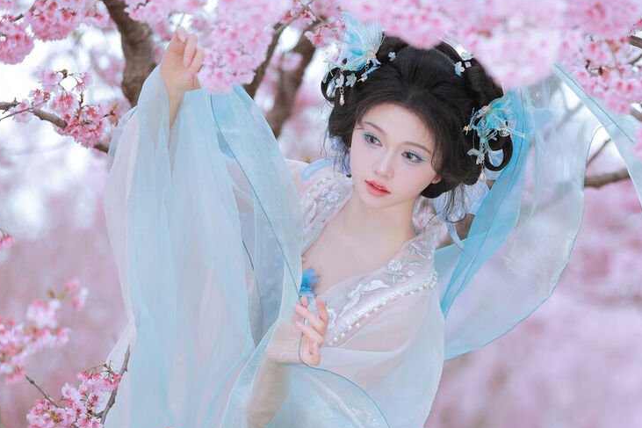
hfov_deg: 10.6
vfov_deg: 7.1
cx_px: 448
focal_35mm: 194
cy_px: 281
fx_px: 3459
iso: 250
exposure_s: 1/400
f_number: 2.8
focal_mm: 135
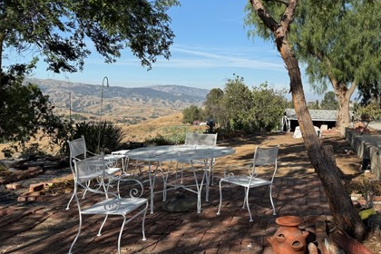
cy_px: 76
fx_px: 402
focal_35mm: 38
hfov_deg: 49.3
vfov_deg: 34.6
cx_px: 269
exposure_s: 1/6173
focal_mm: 6.76
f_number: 1.78
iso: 100
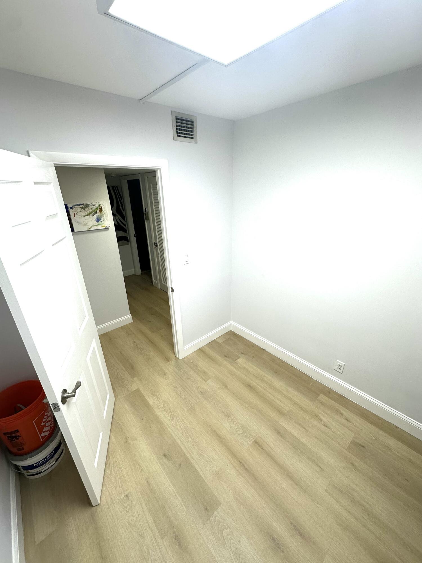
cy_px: 282
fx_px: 228
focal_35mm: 14
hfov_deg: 85.7
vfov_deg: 102.1
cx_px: 211
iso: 64
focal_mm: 2.22
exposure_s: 1/120
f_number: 2.2
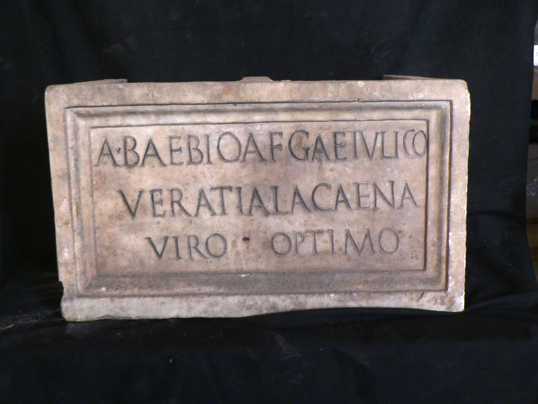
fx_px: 715
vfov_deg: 31.5
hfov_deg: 41.2
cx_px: 269
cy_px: 202
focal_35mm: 46
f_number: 2.8
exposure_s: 1/5
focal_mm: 7.7
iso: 80
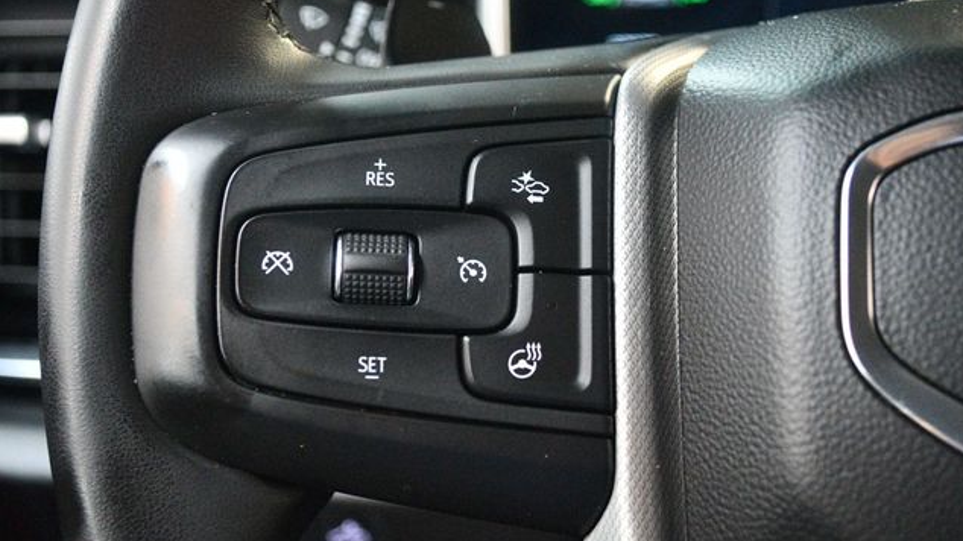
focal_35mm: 55
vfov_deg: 21.8
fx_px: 1404
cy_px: 270
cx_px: 485
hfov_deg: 37.9
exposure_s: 1/60
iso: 10000
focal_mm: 35
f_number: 5
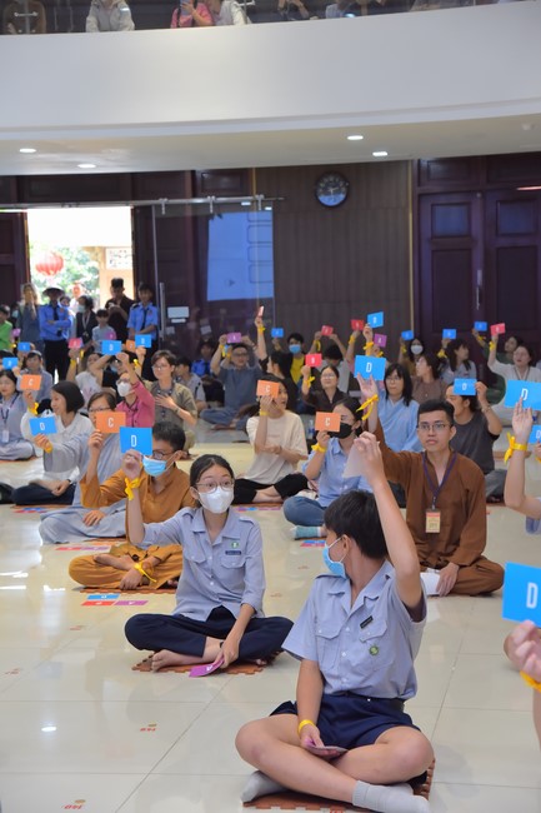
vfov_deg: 28.9
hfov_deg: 19.4
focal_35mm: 70
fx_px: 1579
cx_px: 270
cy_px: 406
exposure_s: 1/160
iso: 1600
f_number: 6.3
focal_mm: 70
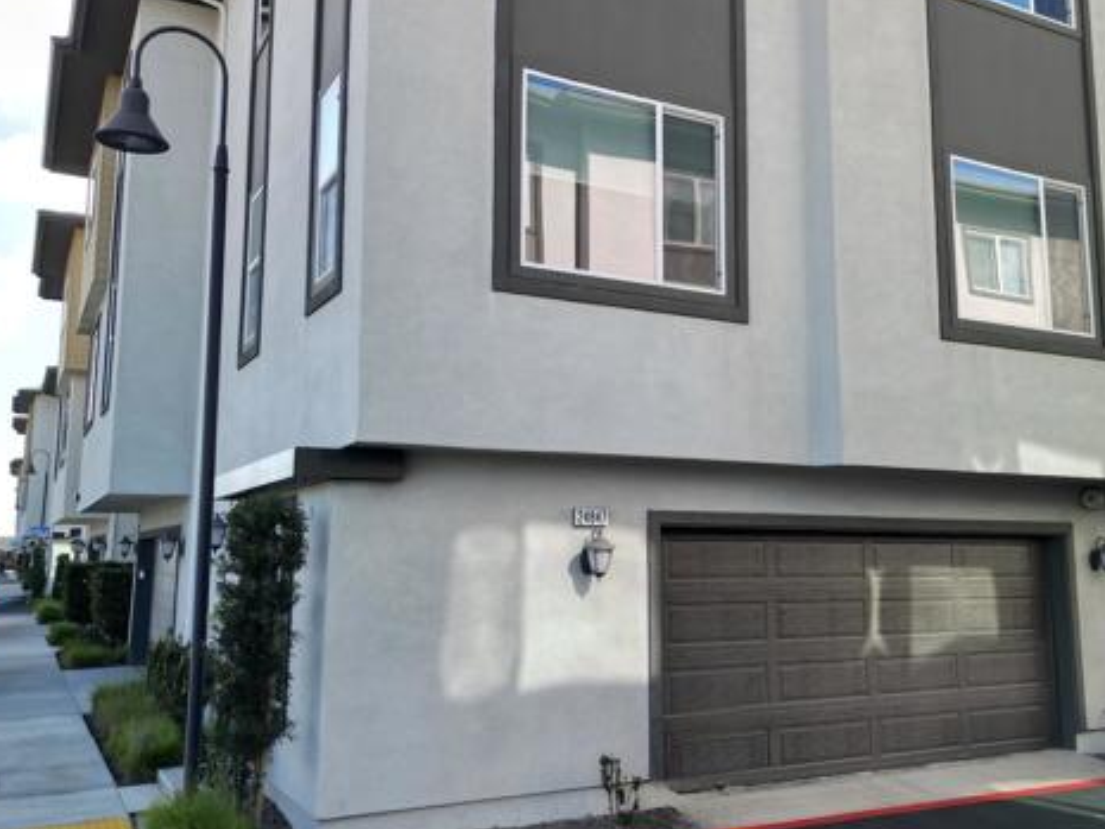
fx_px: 1054
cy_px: 392
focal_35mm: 33
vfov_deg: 42.9
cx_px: 615
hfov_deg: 55.2
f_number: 1.7
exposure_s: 1/125
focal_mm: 6.72
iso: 100
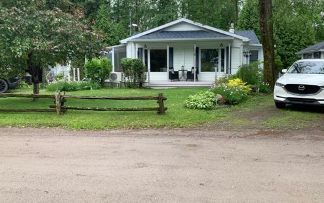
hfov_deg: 56.5
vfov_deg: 37.3
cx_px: 181
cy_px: 91
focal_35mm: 34
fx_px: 300
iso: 25
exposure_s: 1/122
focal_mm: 4.25
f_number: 1.8
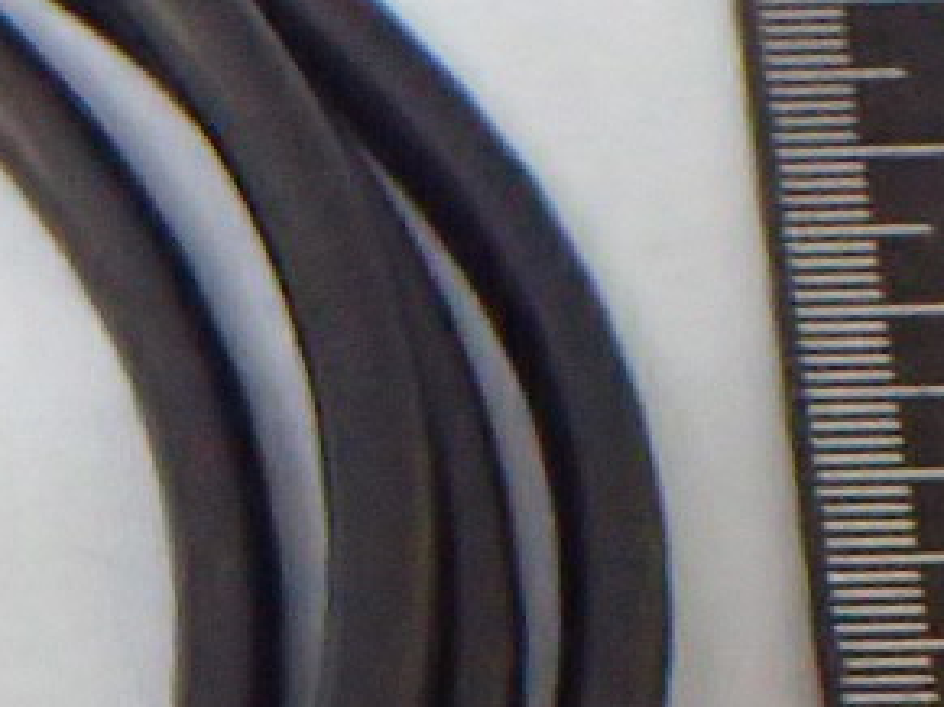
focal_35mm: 198
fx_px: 5397
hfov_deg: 9.5
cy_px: 1628
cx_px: -792
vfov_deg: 7.1
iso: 800
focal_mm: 5.5
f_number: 2.3
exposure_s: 1/50
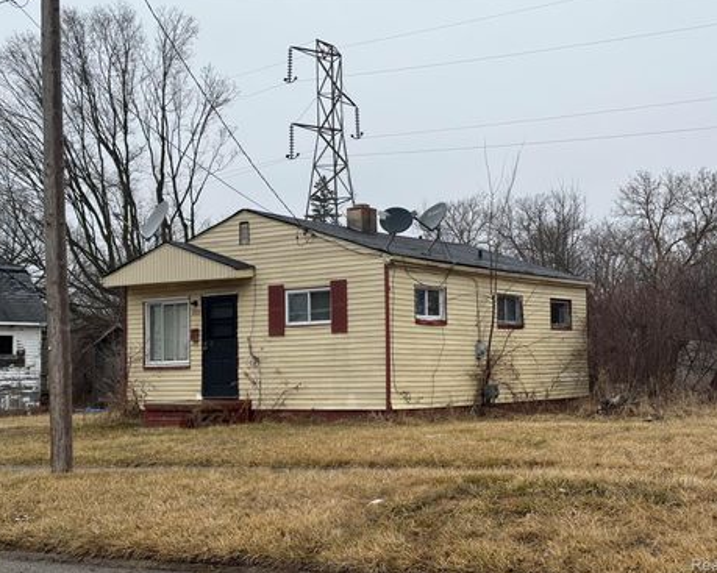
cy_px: 283
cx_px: 376
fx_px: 1082
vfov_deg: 29.7
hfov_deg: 36.7
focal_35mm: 51
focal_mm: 6.76
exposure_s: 1/675
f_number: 1.78
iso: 64
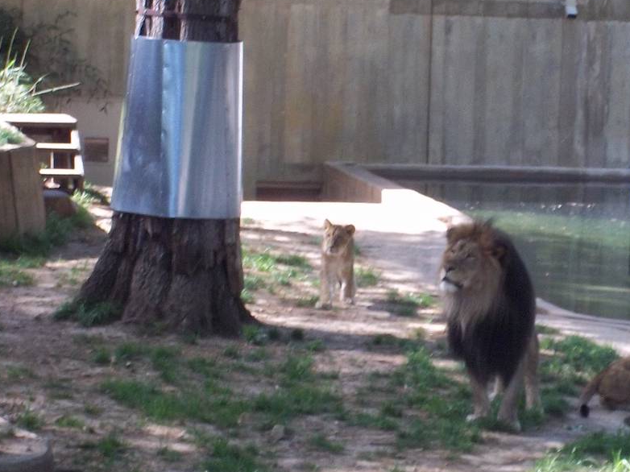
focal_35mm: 221
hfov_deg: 8.9
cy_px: 317
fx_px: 4021
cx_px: 549
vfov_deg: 6.7
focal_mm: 19.5
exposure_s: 1/60
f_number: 5.6
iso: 139
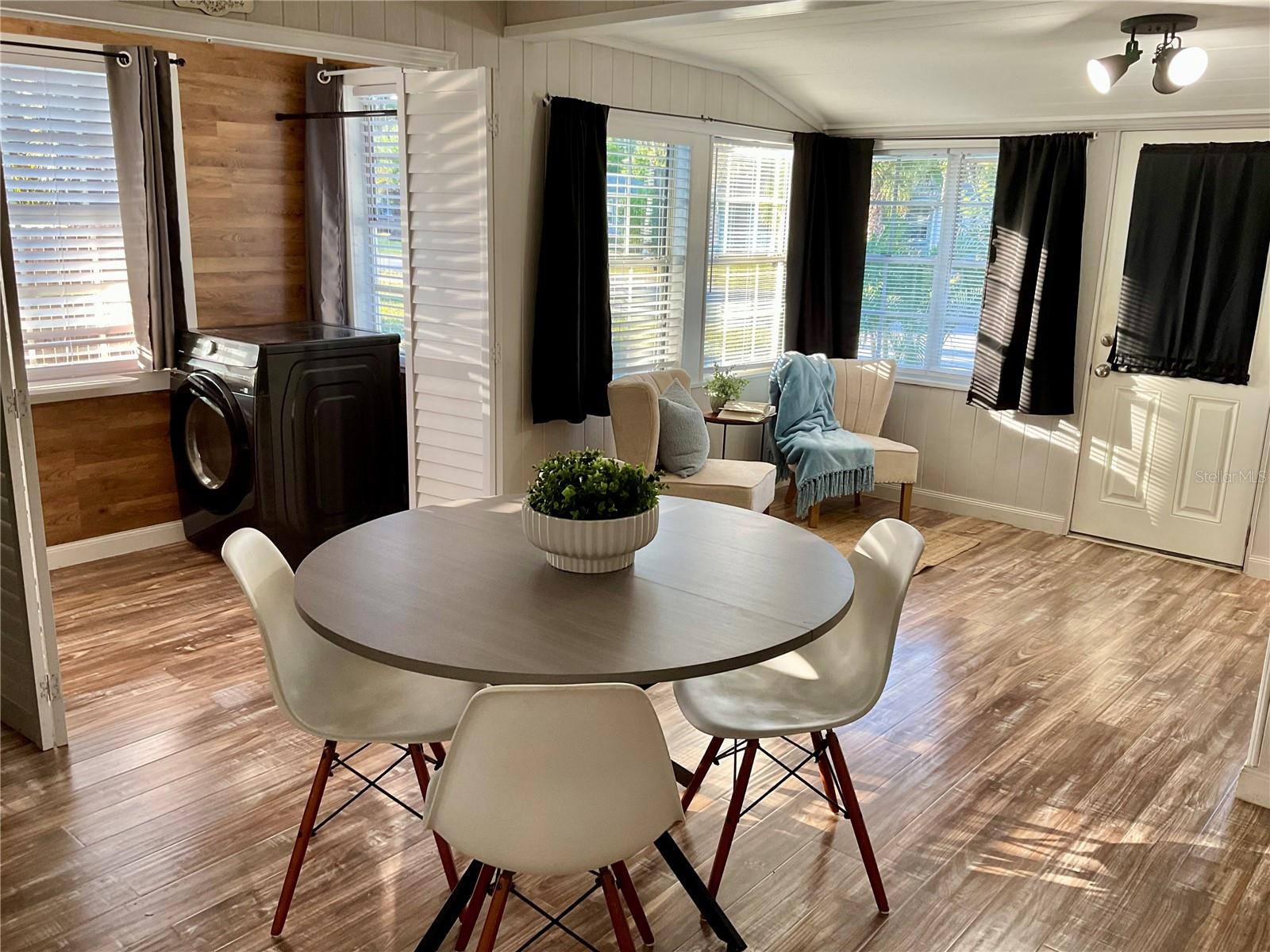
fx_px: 1064
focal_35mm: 29
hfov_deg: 61.7
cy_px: 476
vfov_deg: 48.2
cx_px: 635
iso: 64
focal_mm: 3
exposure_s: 1/120
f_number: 1.8
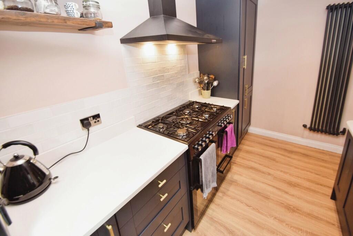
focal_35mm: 15
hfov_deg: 100.4
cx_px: 176
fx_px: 147
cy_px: 118
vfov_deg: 77.3
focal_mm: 10
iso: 800
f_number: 4.5
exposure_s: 1/80
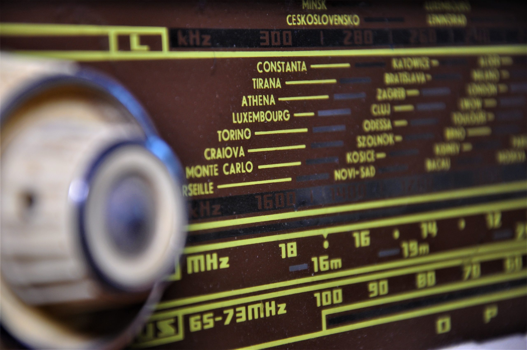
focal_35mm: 158
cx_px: 264
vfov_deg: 8.7
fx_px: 2303
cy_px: 175
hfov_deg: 13.1
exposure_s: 1/30
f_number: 5.6
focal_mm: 105
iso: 400
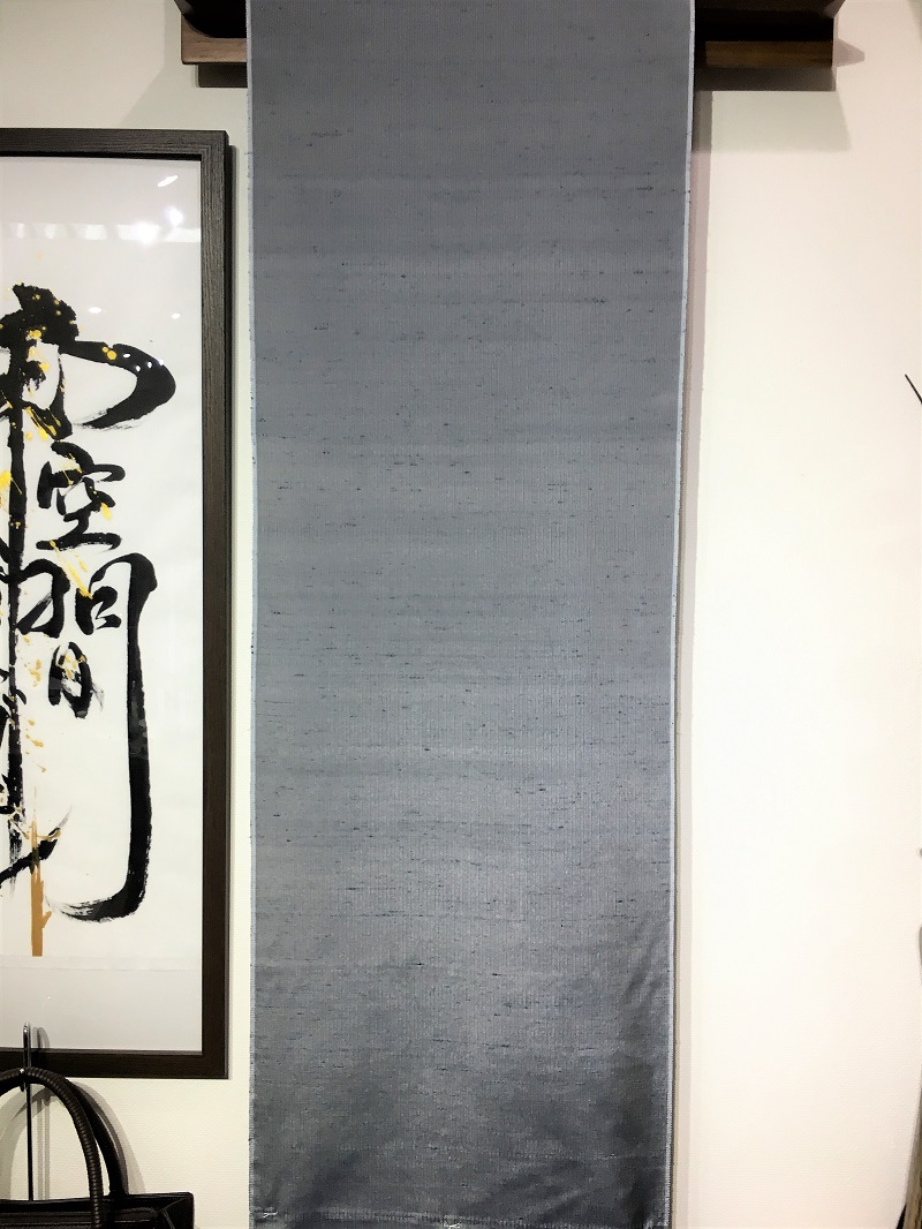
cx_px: 461
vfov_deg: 61.6
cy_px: 614
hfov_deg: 48.2
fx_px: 1029
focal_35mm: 29
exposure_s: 1/30
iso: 25
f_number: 2.2
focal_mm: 4.15
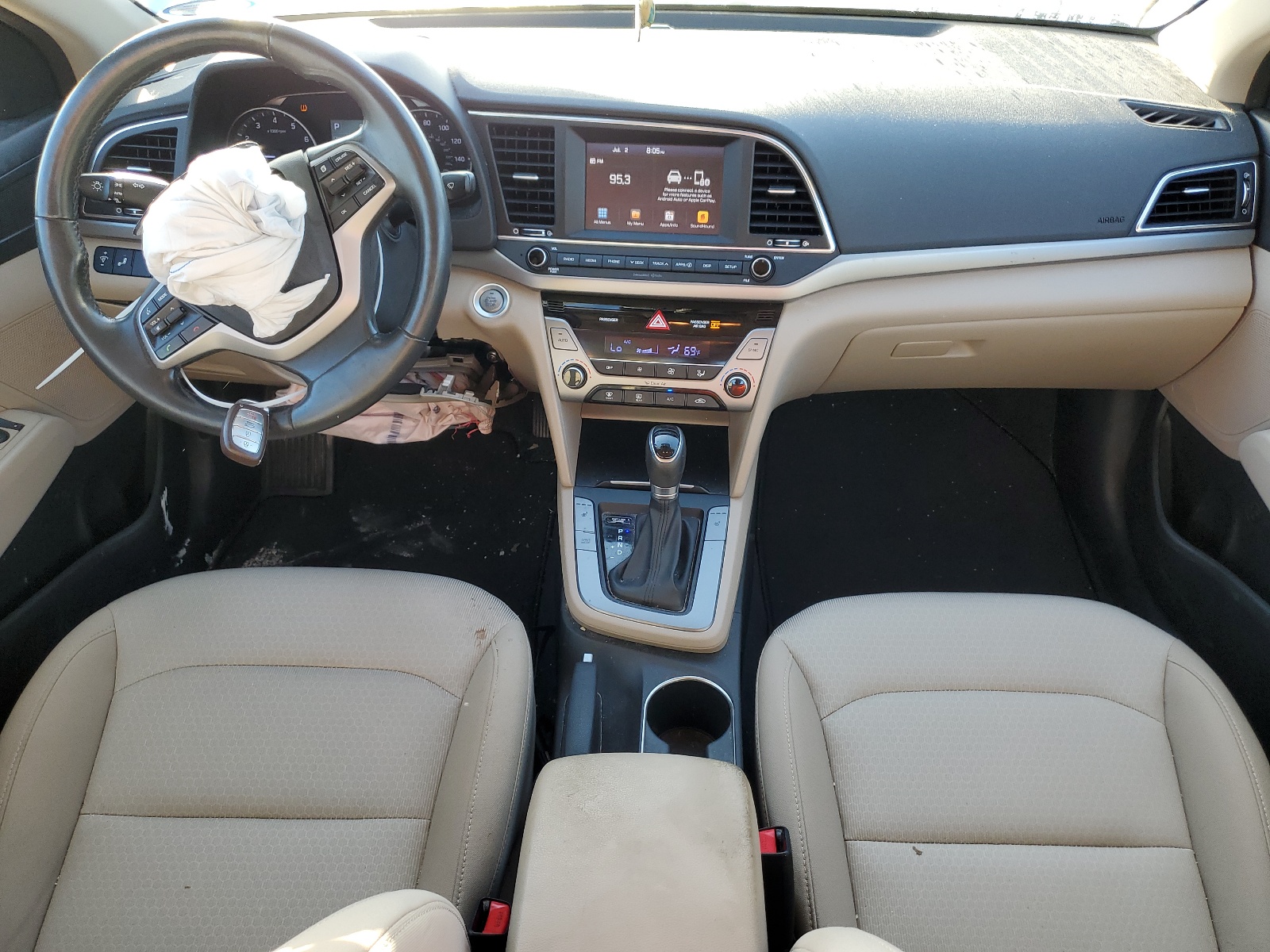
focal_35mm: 26
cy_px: 476
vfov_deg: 53.1
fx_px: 954
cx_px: 635
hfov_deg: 67.3
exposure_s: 1/120
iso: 53
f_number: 1.5
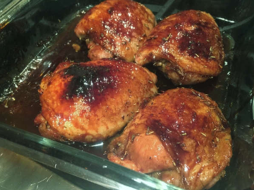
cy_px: 97
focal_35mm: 31
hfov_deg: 58.4
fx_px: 227
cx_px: 129
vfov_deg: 45.4
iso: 100
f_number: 2.2
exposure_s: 1/15
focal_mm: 4.15
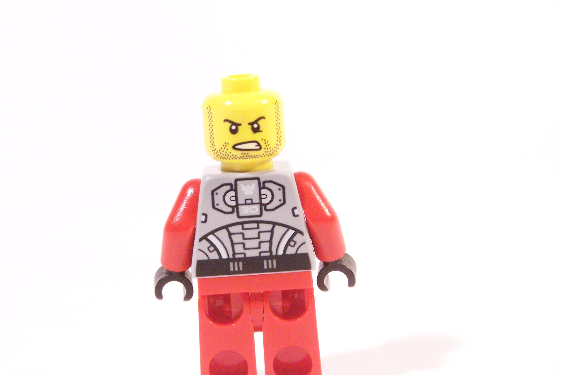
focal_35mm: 119
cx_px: 263
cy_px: 220
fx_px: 1861
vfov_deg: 11.5
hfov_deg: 17.2
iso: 400
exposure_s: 1/20
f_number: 3.6
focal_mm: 17.5
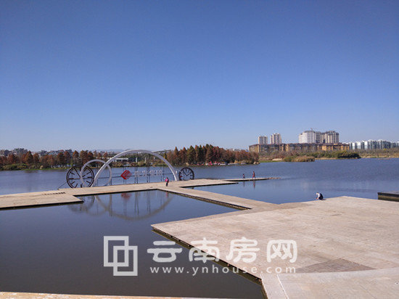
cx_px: 200
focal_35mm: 28
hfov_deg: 63.5
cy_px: 150
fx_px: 323
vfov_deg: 49.7
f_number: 2
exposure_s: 1/1423
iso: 100
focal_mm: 4.26
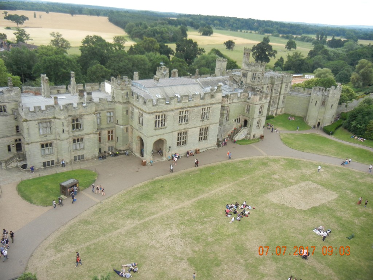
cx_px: 186
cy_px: 140
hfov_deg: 60.0
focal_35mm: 30
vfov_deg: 46.8
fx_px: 323
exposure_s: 1/446
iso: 160
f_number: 3.5
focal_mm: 5.4
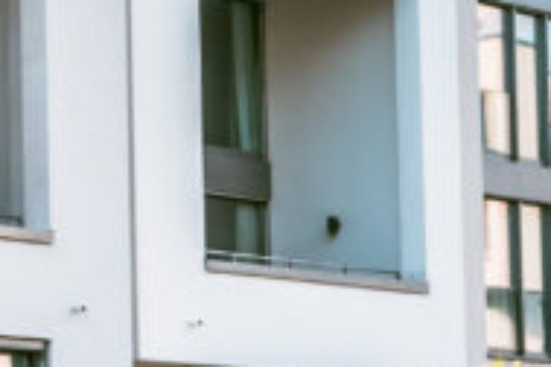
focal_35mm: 130
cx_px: -283
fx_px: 1990
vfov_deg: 9.3
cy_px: -550
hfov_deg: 14.6
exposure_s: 1/80
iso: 100
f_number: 8
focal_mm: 24
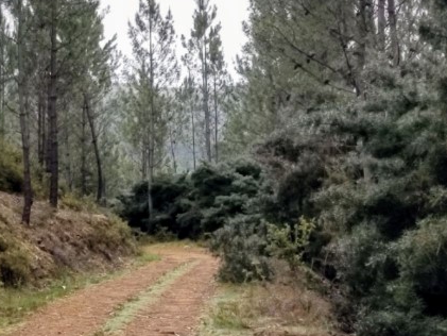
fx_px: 1150
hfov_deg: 21.9
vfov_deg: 16.6
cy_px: 225
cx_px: 140
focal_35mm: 89
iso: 50
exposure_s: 1/630
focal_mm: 4.3
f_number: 1.7
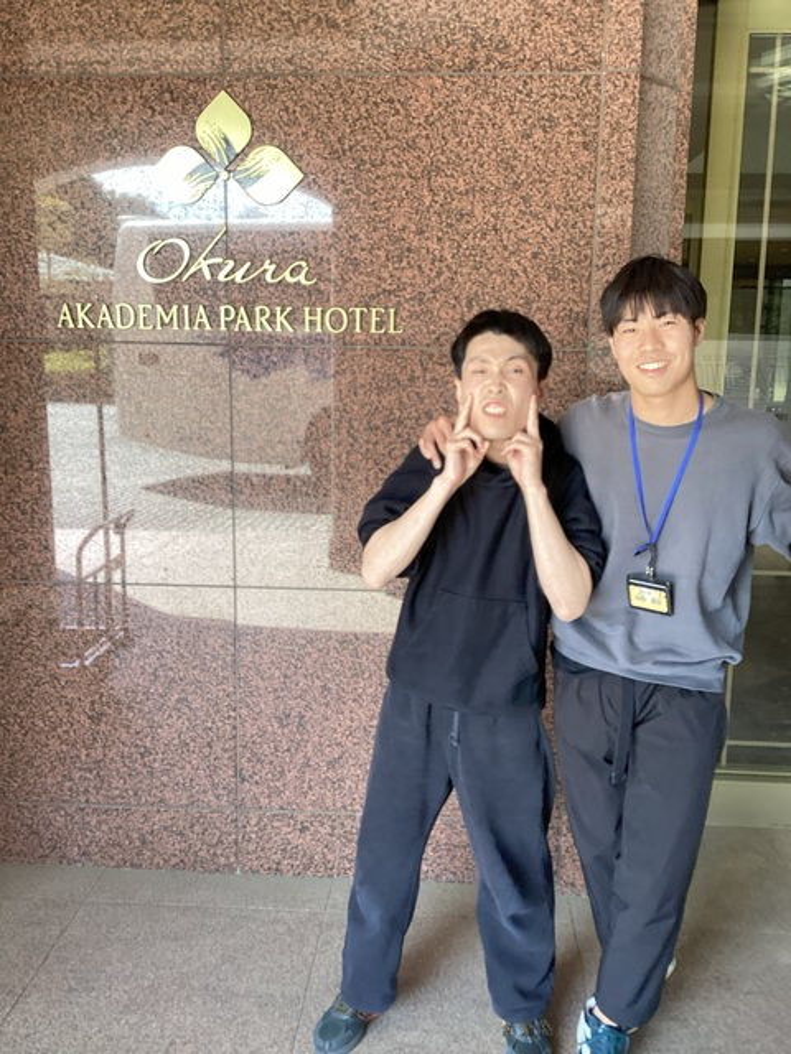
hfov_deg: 45.4
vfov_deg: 58.4
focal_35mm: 31
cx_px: 396
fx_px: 944
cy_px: 527
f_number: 2.4
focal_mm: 3.3
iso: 80
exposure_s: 1/100
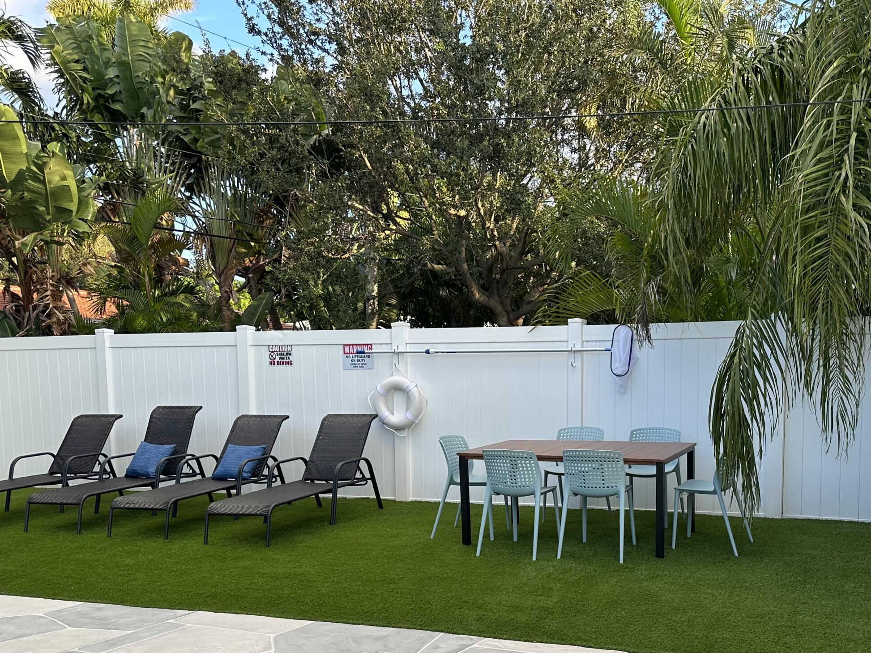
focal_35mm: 37
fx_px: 931
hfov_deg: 49.1
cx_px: 593
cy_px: 465
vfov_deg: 38.0
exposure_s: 1/709
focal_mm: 6.86
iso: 80
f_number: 1.78
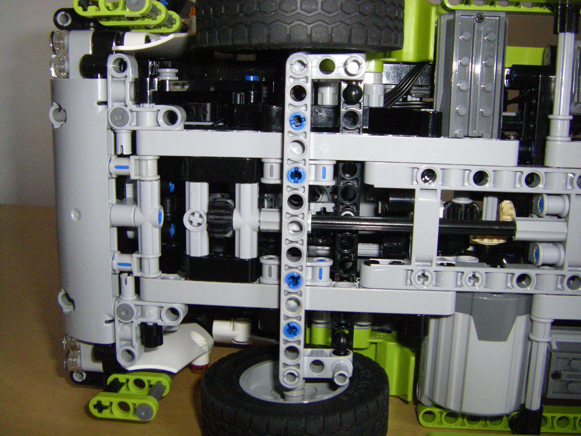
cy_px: 218
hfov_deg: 49.0
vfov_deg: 37.7
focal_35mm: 38
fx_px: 638
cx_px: 290
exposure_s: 1/50
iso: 500
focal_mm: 6.3
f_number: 7
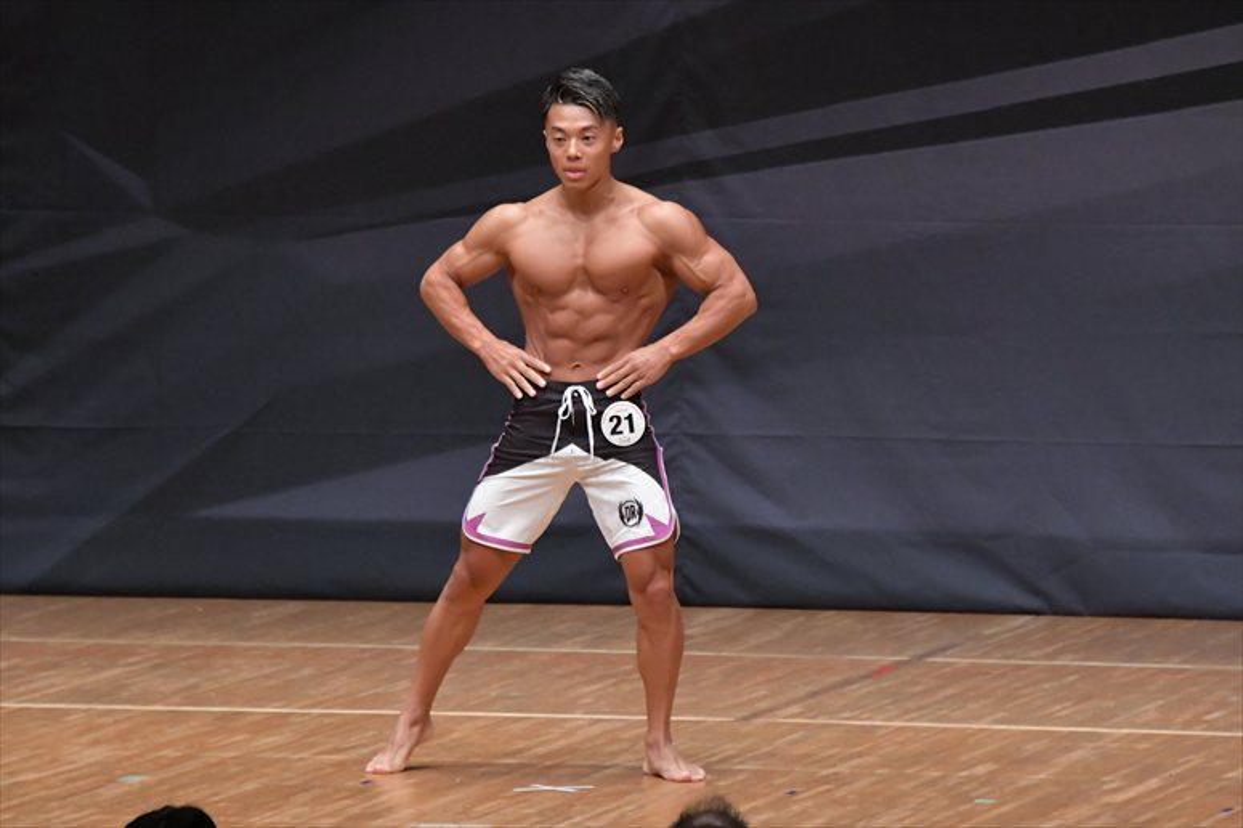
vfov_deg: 4.6
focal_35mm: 300
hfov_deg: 6.9
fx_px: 10353
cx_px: 622
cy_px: 414
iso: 6400
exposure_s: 1/400
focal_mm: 200
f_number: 5.6
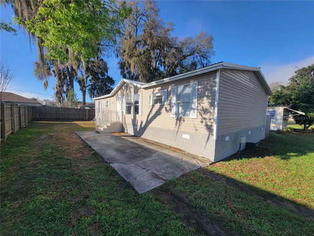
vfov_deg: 89.9
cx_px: 157
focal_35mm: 13
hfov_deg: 106.2
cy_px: 118
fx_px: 118
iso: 50
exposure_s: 1/968
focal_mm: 2.2
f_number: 2.2
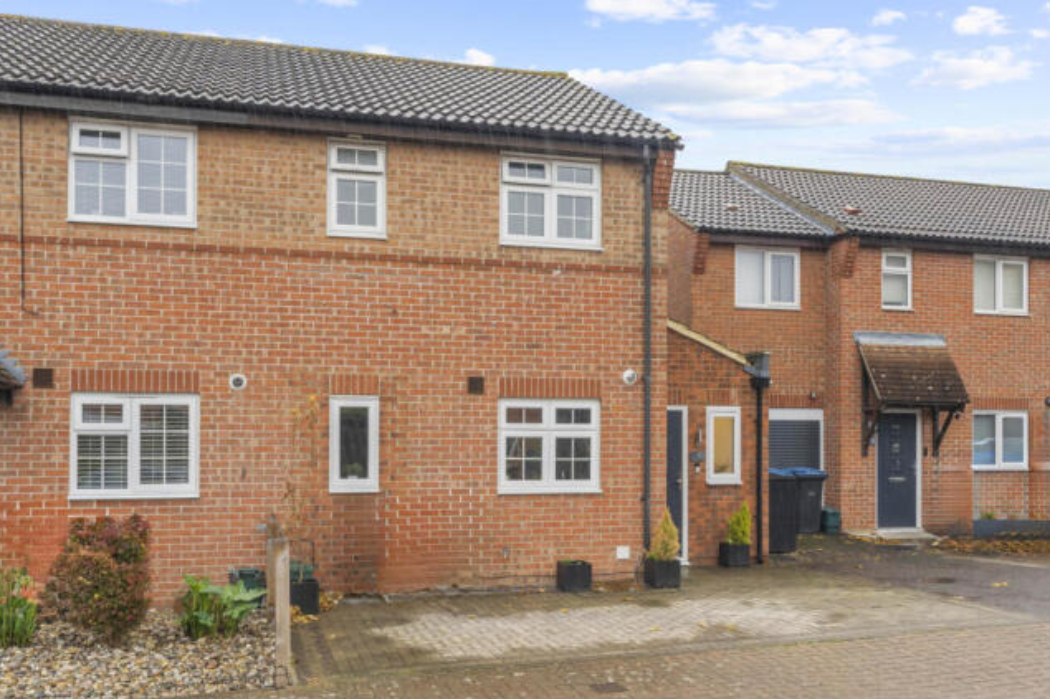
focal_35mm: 32
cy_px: 348
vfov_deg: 41.1
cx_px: 530
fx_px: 933
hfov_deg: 58.7
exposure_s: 1/60
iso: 320
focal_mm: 31
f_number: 8
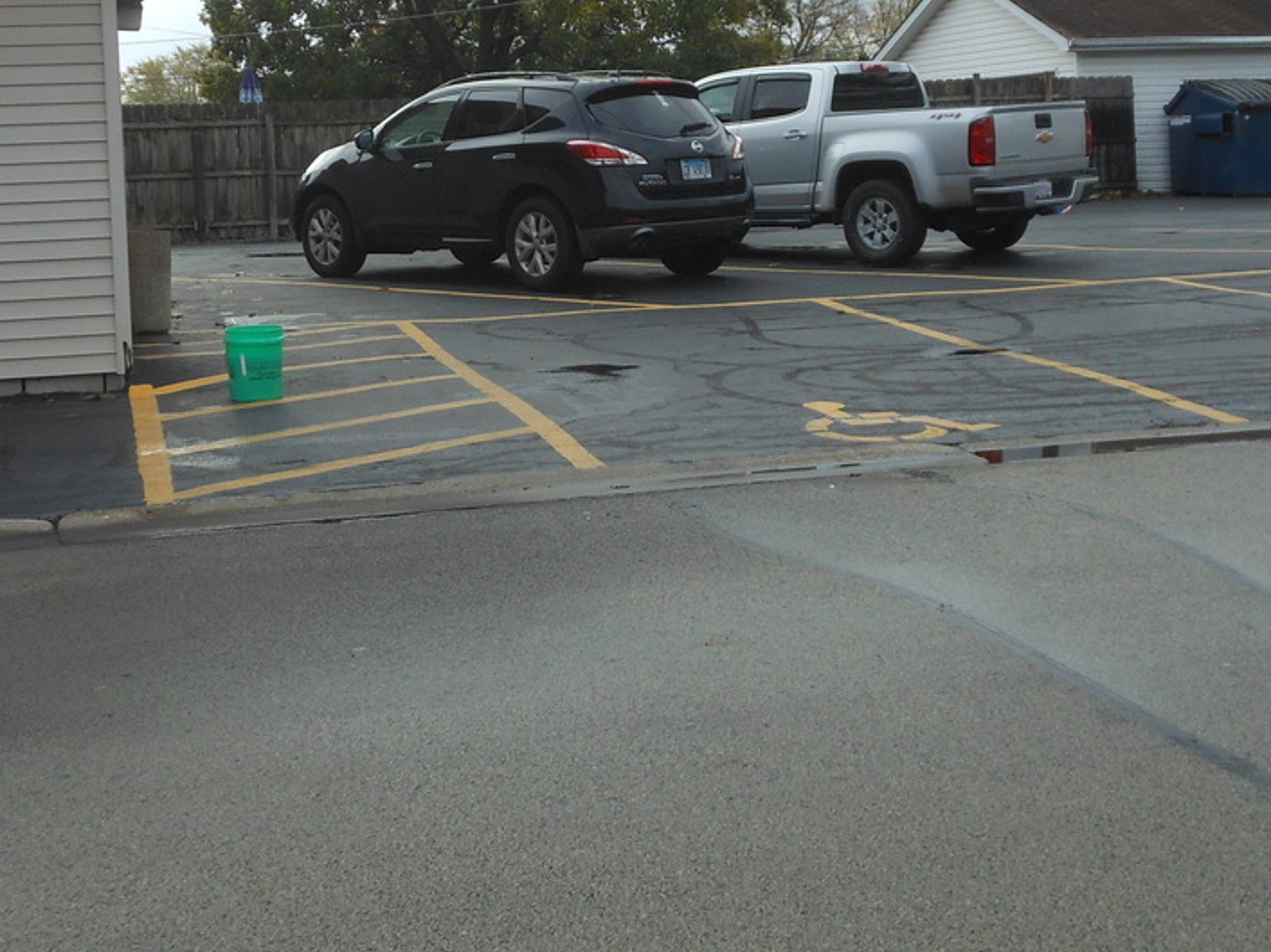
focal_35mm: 51
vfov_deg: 27.8
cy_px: 158
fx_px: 1872
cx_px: 587
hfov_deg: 37.5
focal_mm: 4.5
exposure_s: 1/640
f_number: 3.2
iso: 80
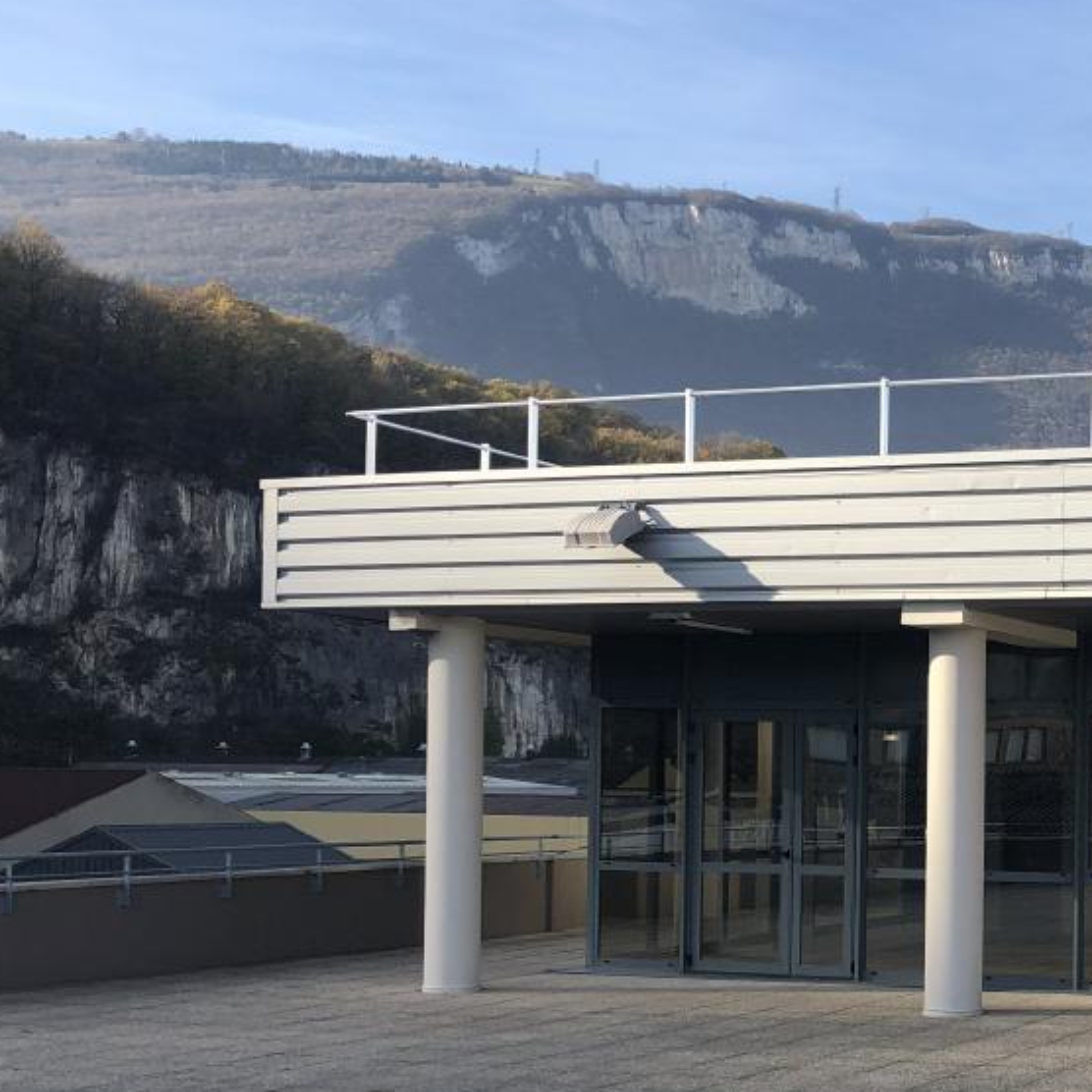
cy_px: 803
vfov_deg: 29.6
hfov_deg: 27.9
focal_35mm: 57
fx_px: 2034
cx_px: 1149
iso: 20
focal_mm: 3.99
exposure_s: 1/960
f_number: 1.8
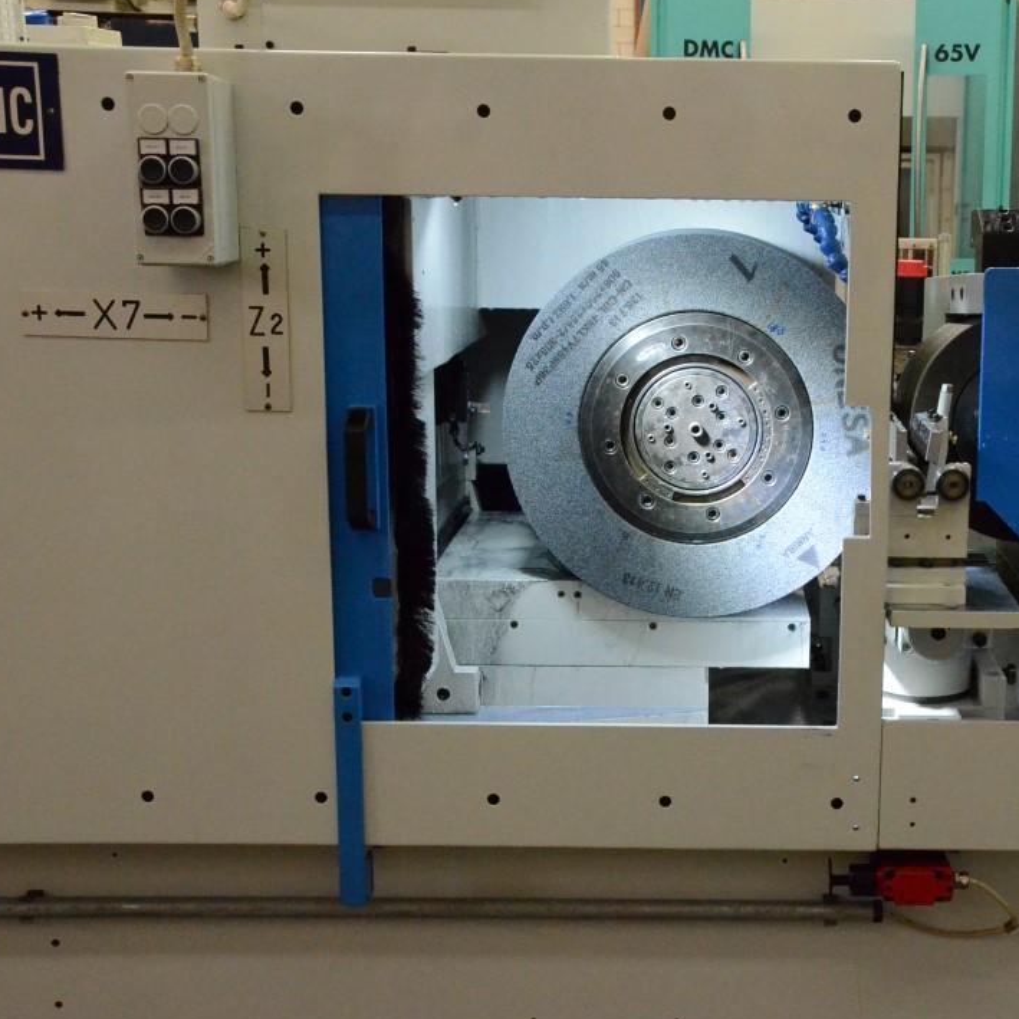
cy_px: 510
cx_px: 742
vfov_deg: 32.4
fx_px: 1753
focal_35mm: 53
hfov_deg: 31.9
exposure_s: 1/200
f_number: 7.1
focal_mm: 27
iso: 6400
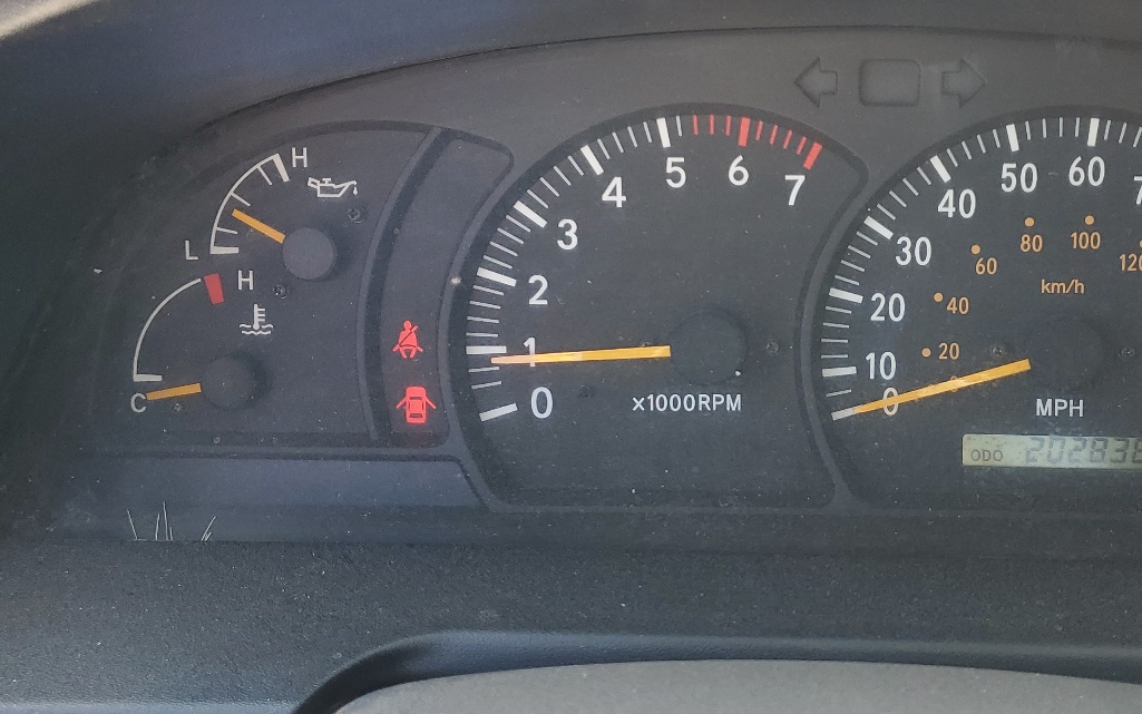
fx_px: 1339
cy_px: 338
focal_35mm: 43
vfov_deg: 29.9
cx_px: 816
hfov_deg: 45.1
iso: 50
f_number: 1.5
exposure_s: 1/159
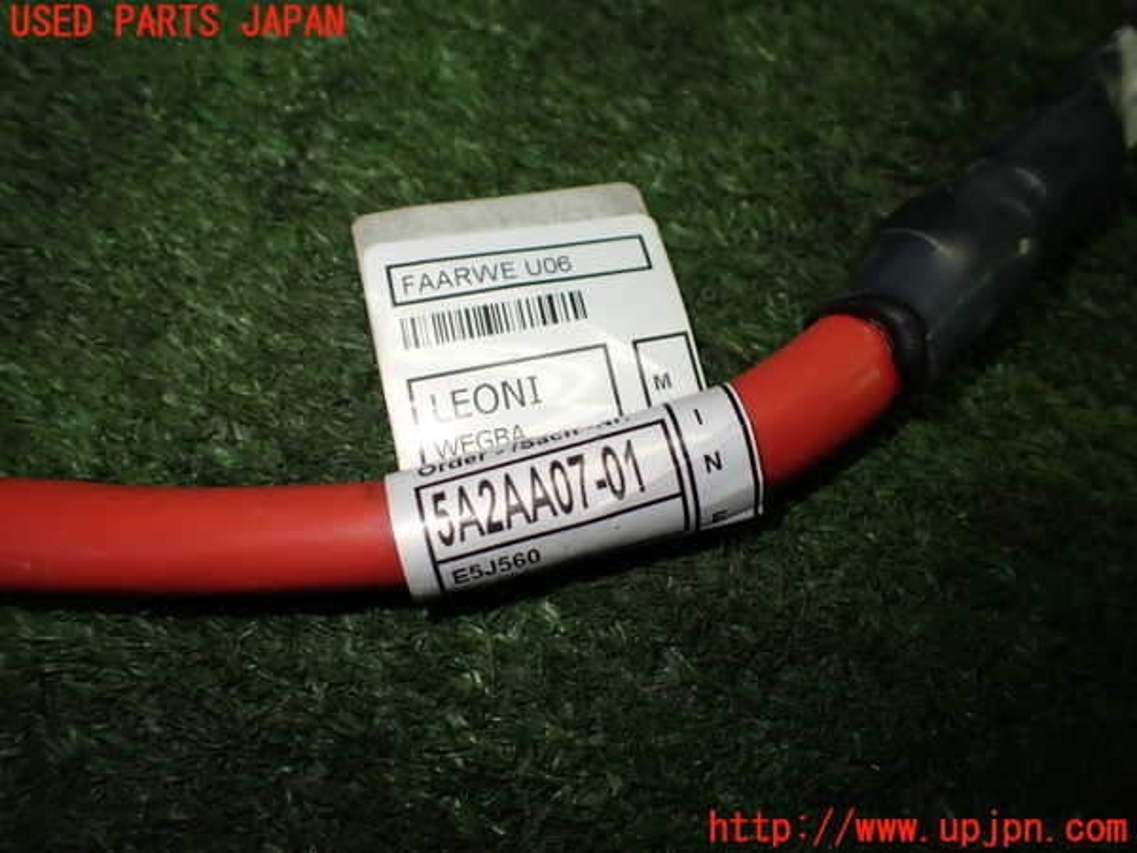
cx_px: 568
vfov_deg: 46.8
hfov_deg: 60.0
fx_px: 985
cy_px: 426
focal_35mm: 30
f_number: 2.3
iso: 125
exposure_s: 1/125
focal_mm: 5.4
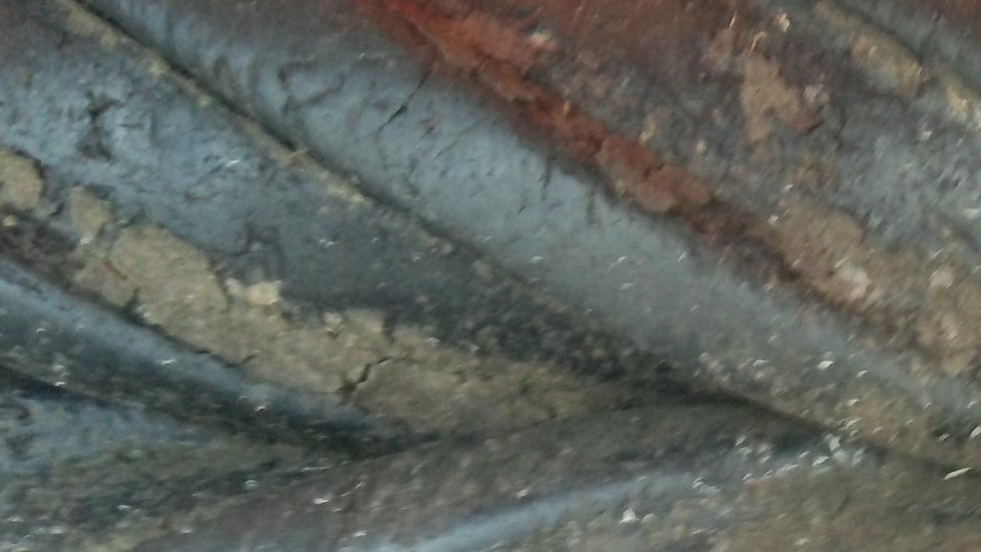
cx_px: 1220
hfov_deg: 25.0
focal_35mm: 75
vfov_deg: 16.1
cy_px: 380
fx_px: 1951
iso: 569
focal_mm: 3
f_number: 2
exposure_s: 1/15
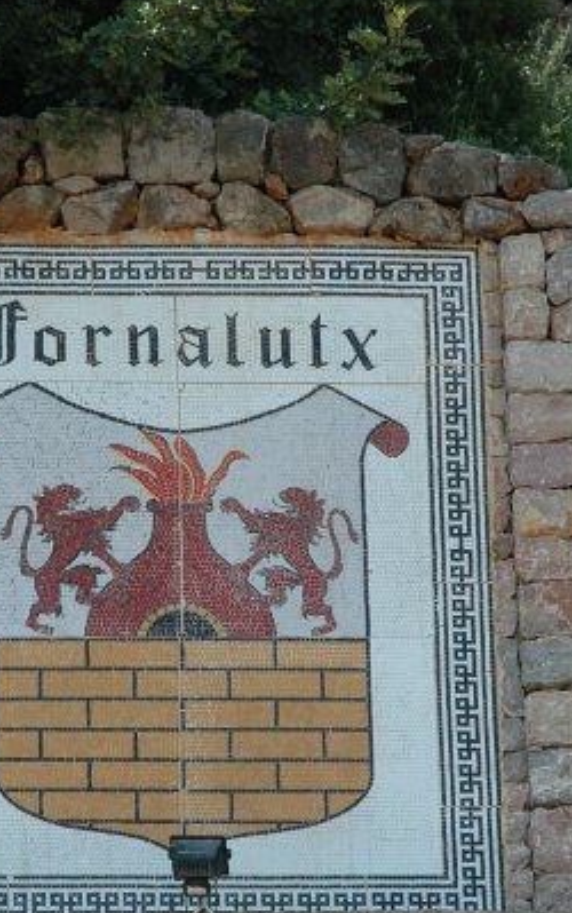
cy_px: 574
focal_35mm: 193
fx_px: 4805
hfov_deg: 6.8
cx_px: 188
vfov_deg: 10.8
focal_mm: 70
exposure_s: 1/250
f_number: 8
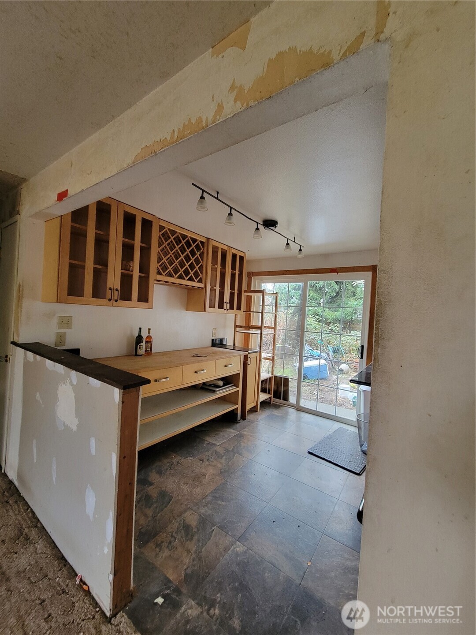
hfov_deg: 89.9
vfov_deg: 106.2
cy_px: 318
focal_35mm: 13
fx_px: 238
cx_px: 238
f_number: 2.2
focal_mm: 2.2
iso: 320
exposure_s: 1/60
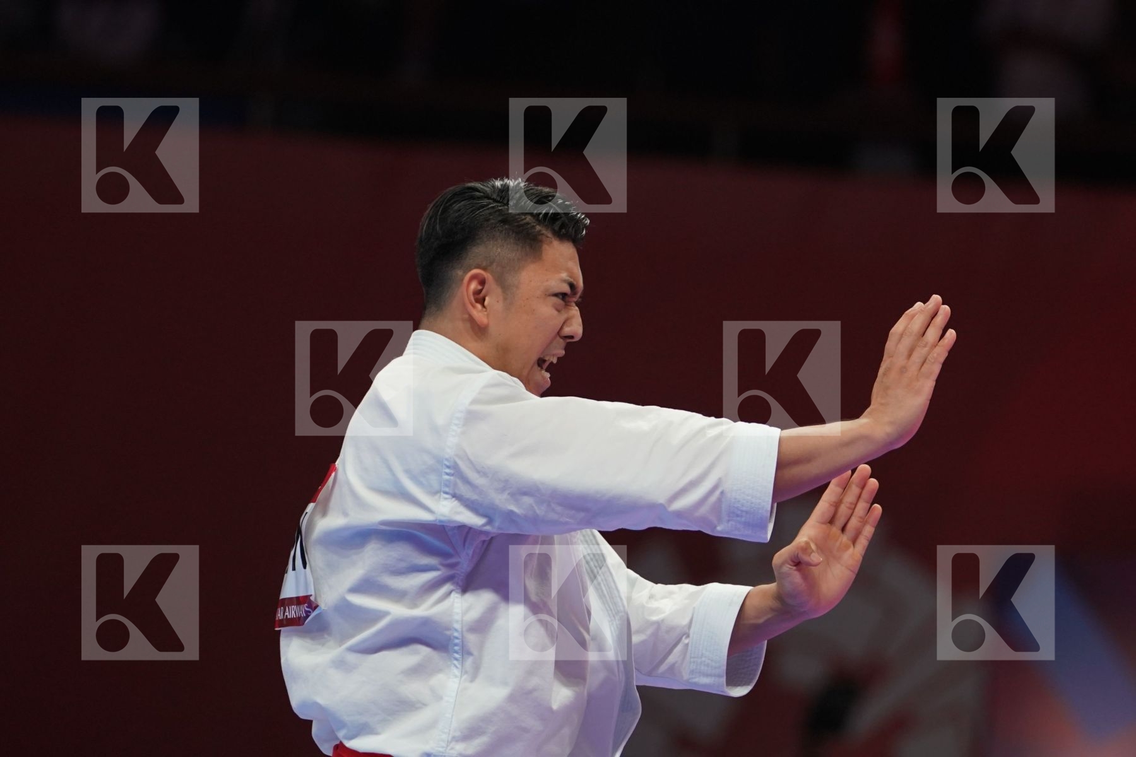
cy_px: 378
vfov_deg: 4.2
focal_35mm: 325
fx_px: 10255
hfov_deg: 6.3
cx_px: 568
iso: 1600
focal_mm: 217
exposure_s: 1/500
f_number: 4
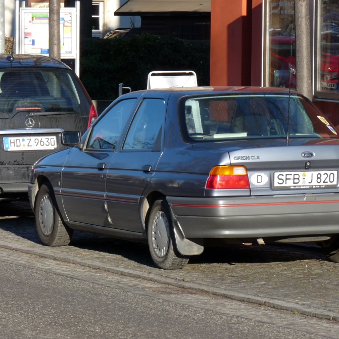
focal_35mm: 198
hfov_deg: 8.8
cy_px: 169
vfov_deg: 8.8
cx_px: 207
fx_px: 2194
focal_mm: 29.7
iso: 160
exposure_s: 1/400
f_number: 5.6
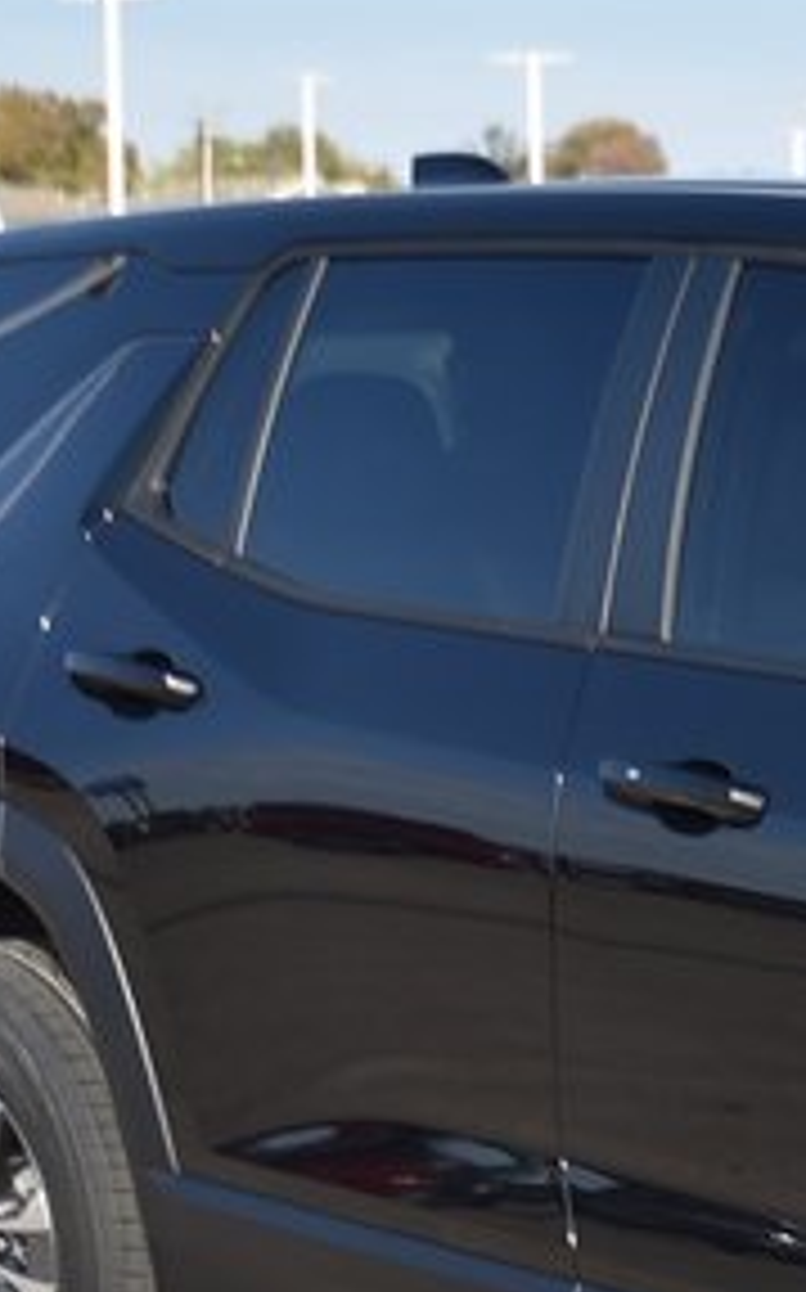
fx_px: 4611
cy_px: 932
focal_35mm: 131
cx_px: 1551
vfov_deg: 15.9
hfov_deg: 9.4
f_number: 4.5
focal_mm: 24
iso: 100
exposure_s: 1/500
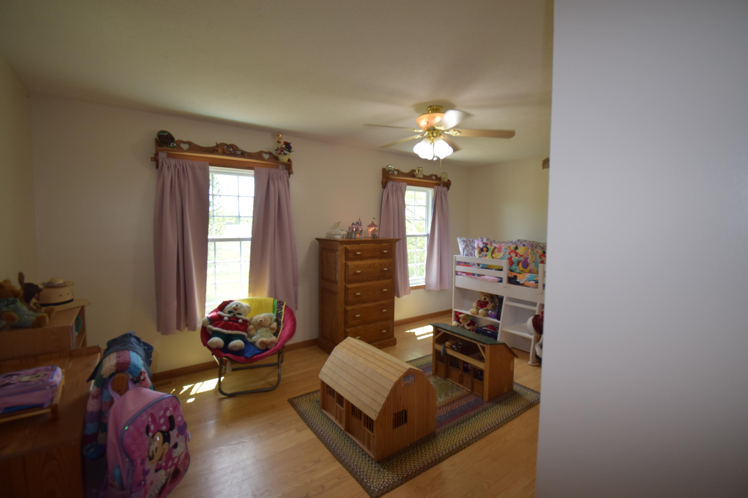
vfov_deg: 77.3
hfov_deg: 100.4
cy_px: 249
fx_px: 312
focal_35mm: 15
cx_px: 374
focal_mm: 10
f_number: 5.6
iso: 560
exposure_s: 1/125
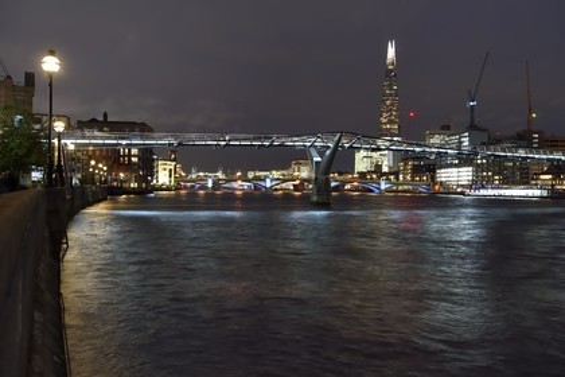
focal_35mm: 36
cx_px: 282
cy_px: 188
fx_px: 565
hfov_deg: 53.1
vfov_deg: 36.9
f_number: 6.3
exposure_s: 1.3
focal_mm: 36
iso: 400
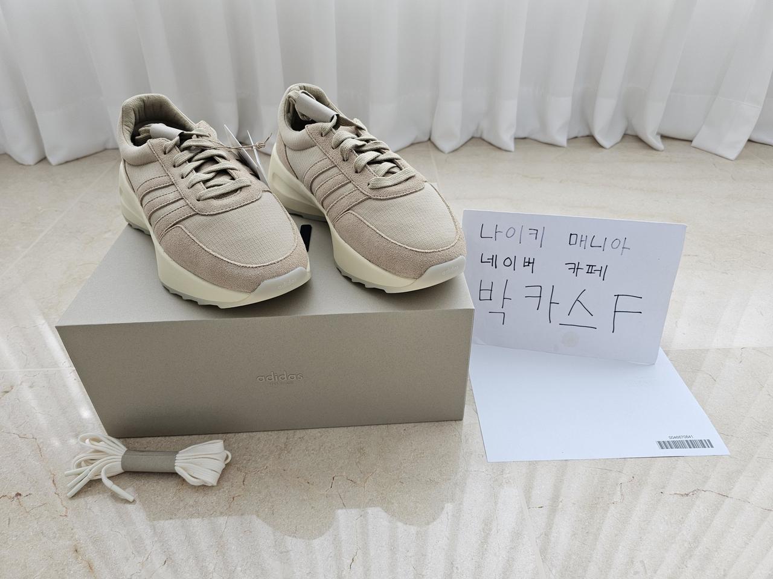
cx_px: 386
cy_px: 290
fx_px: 514
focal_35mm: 23
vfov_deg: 58.9
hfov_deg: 73.9
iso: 80
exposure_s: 1/180
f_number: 1.7
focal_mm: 6.3
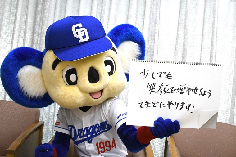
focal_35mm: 42
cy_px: 78
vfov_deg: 31.9
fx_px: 275
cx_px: 118
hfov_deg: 46.4
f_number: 9
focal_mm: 28
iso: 5000
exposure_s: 1/320
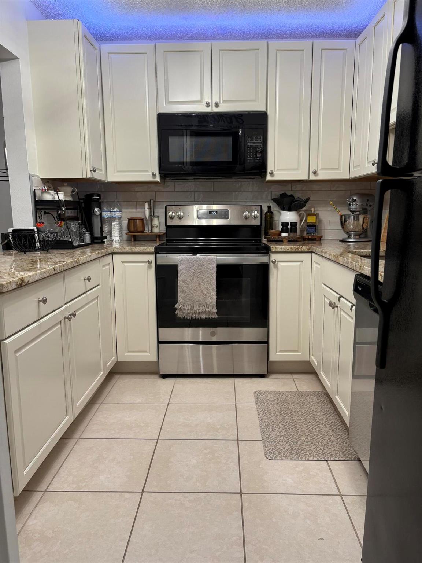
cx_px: 211
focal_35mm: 26
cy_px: 282
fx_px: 423
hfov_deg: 53.1
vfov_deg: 67.3
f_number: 1.6
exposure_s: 1/60
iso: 80
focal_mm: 5.96
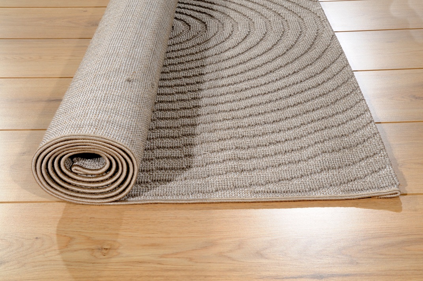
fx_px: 810
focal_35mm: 69
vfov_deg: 19.7
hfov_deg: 29.3
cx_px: 212
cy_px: 140
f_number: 25
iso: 500
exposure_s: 1/160
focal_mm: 46
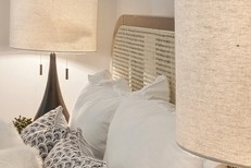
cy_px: 75
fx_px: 676
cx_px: -149
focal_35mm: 97
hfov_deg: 18.2
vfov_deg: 14.1
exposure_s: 1/5
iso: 200
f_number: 11
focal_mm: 14
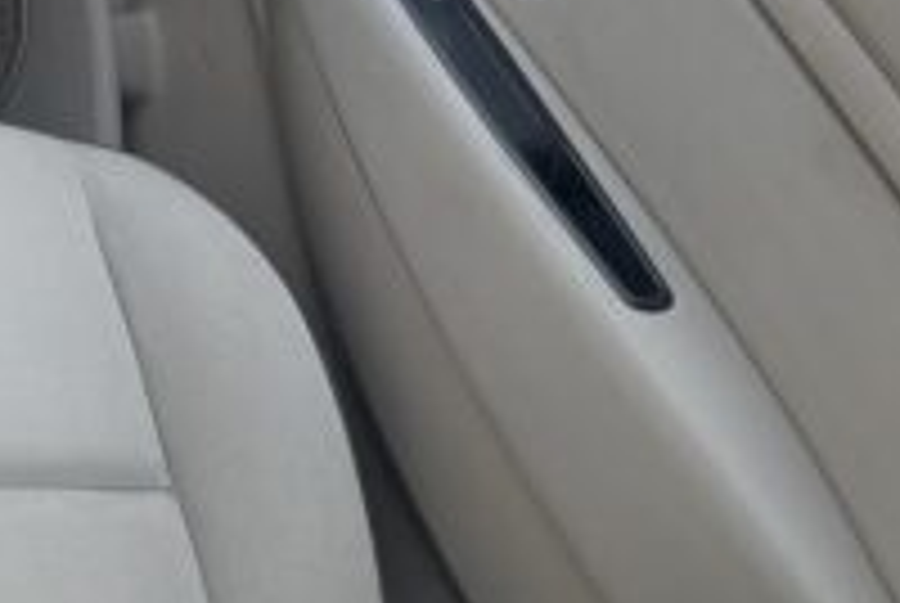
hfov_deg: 16.3
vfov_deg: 12.6
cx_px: -657
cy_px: 54
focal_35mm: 108
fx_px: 2704
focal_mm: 4.2
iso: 32
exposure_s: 1/359
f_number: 1.6
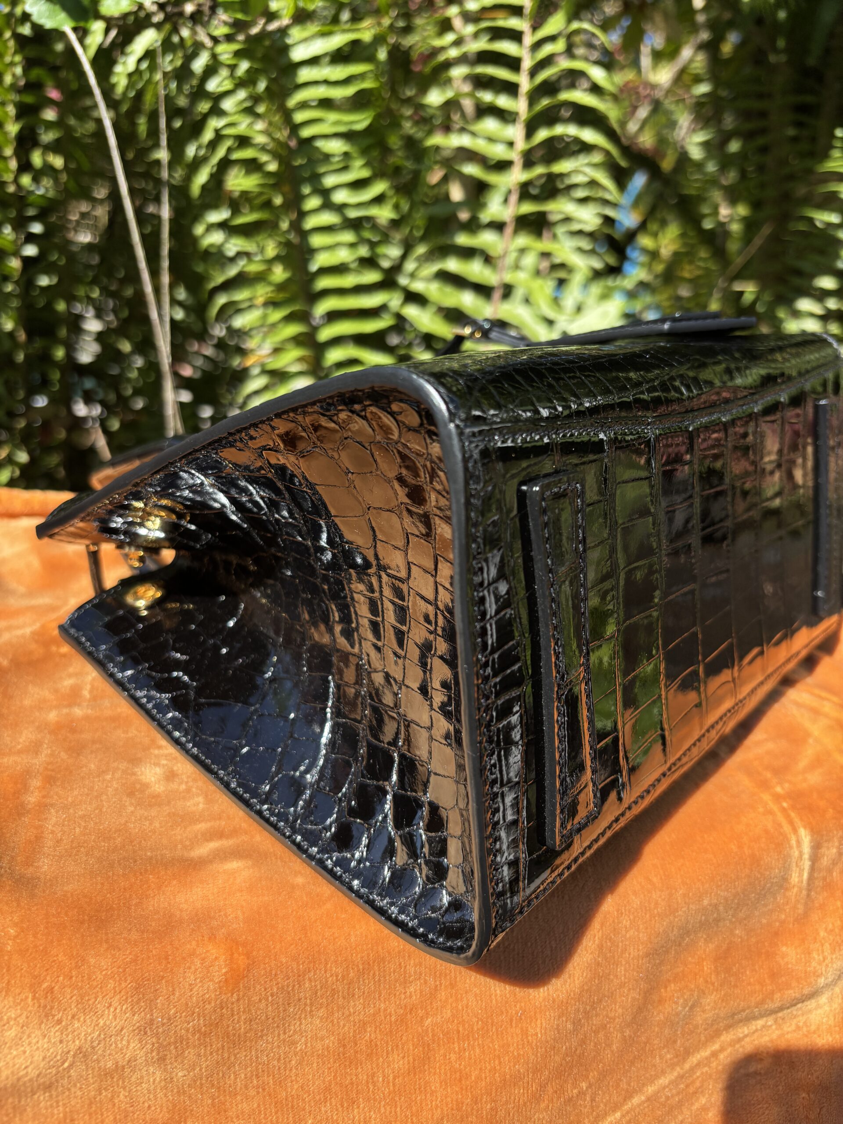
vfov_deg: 67.3
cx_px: 422
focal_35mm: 26
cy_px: 562
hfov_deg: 53.1
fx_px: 844
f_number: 1.6
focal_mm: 5.96
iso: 50
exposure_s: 1/2571
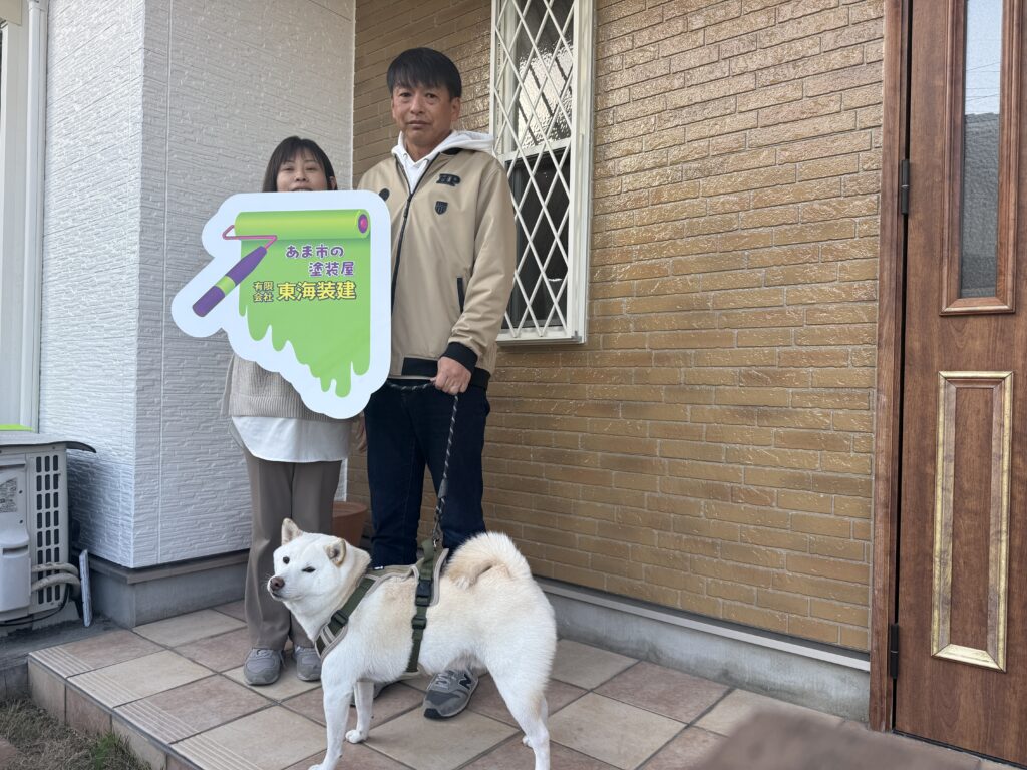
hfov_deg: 71.6
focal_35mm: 24
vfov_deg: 56.8
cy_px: 385
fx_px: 712
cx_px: 514
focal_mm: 6.76
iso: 80
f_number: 1.78
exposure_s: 1/637
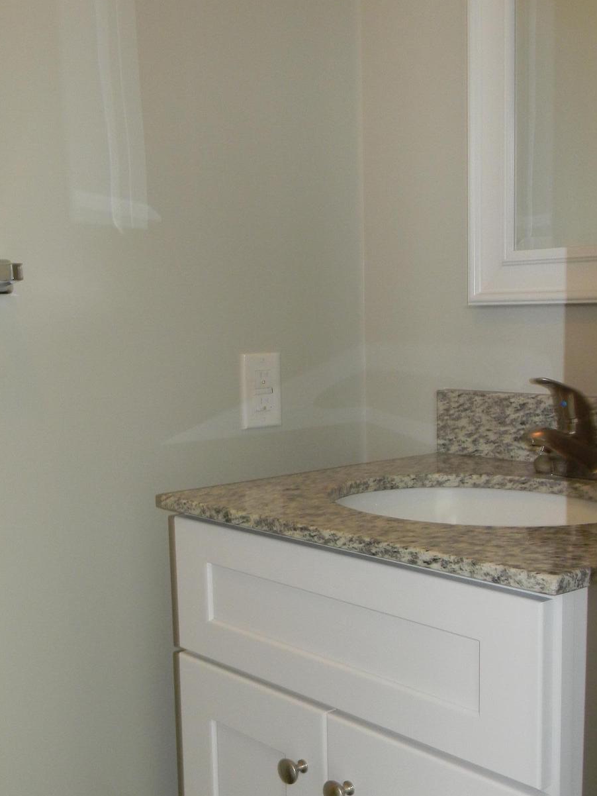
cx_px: 239
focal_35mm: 46
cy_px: 462
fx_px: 1057
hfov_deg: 31.4
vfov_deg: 41.1
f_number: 3.7
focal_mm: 6.4
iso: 200
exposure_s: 1/30
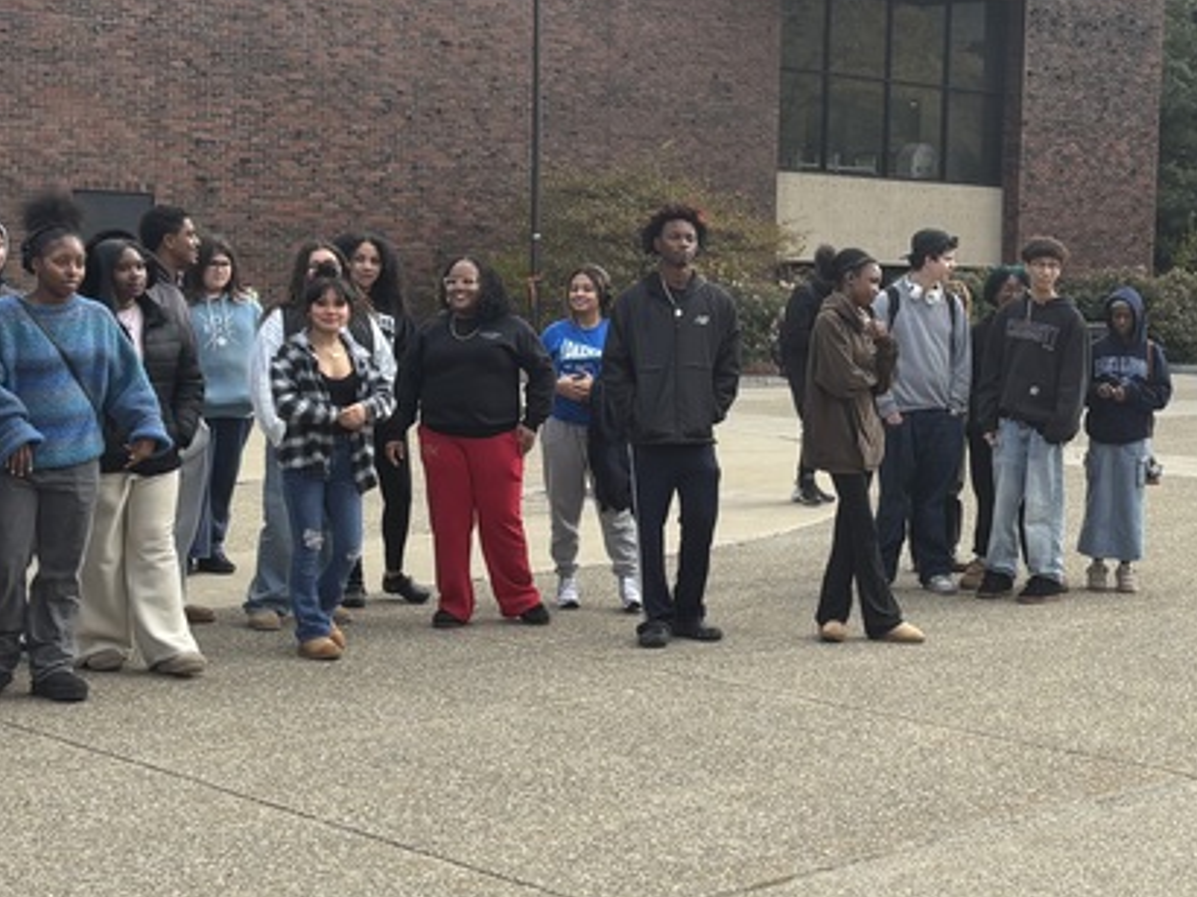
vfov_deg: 22.6
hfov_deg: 29.5
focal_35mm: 65
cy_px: 421
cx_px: 838
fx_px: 2246
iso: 50
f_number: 1.6
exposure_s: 1/1311
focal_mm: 5.96
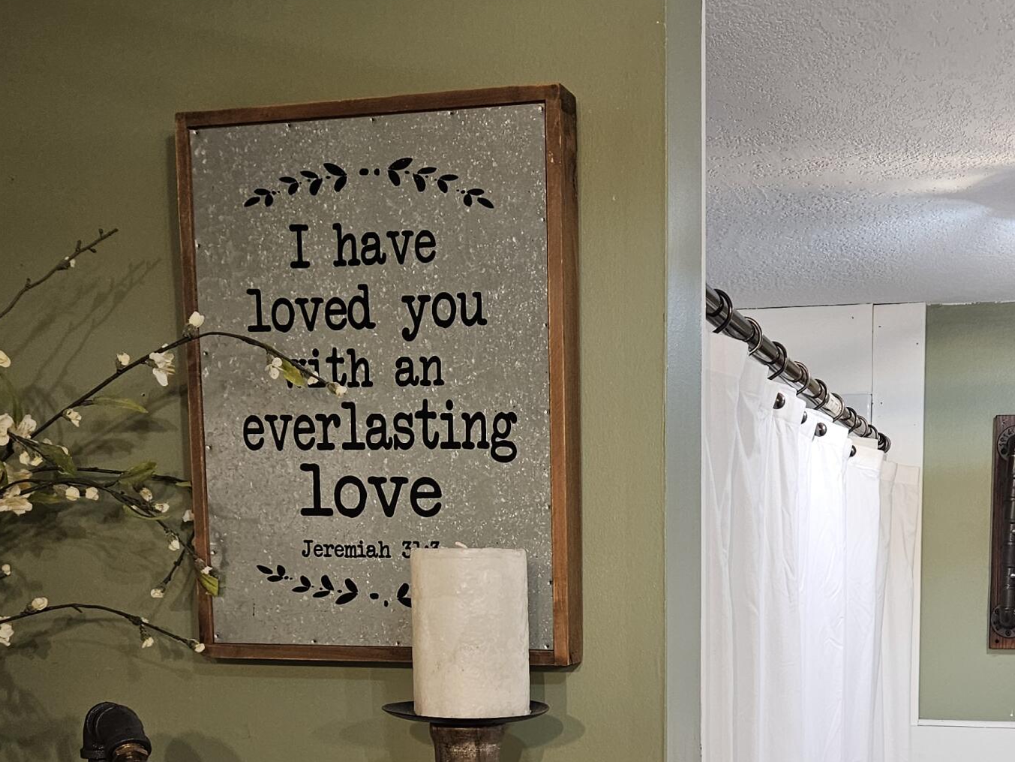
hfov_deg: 37.2
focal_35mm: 51
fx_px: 1496
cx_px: 653
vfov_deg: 27.1
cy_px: 749
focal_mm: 5.4
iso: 320
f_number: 1.8
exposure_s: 1/120
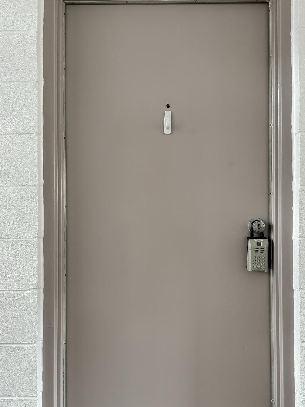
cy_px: 242
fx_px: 364
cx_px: 177
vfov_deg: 57.9
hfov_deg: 45.3
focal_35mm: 31
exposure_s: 1/60
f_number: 1.78
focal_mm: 6.76
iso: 160
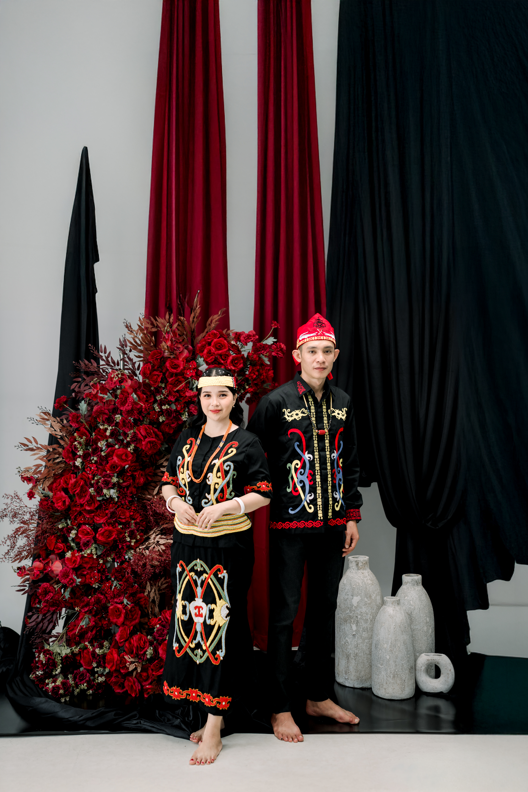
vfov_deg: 39.6
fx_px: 1100
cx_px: 264
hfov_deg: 27.0
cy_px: 396
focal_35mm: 50
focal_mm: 50
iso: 250
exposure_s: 1/200
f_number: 2.2
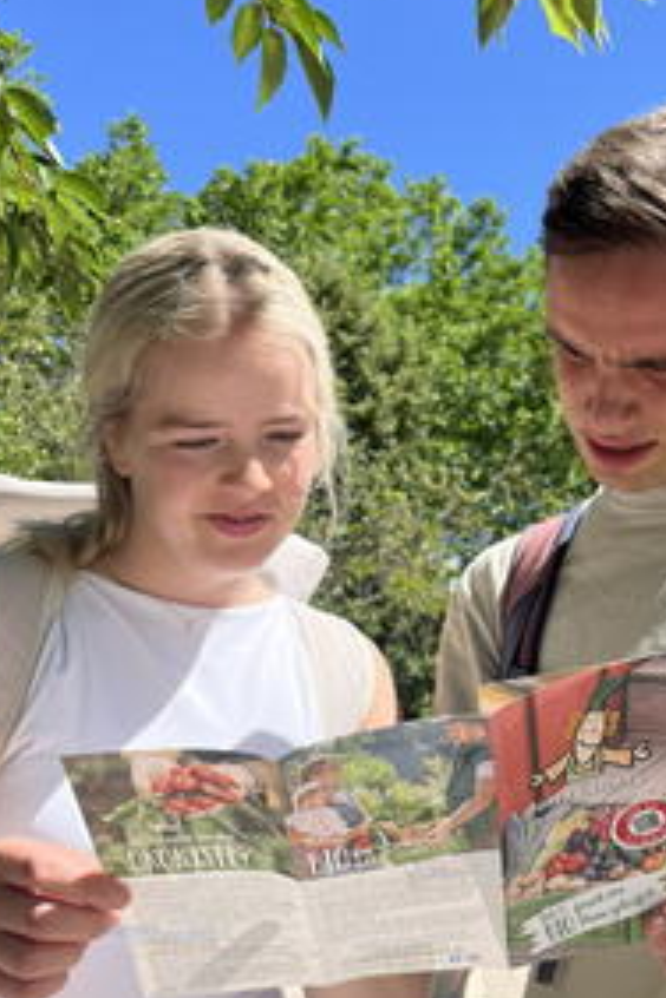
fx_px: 1332
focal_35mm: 48
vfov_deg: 41.1
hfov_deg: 28.0
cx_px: 388
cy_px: 545
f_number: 1.6
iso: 50
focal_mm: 5.1
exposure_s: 1/2309
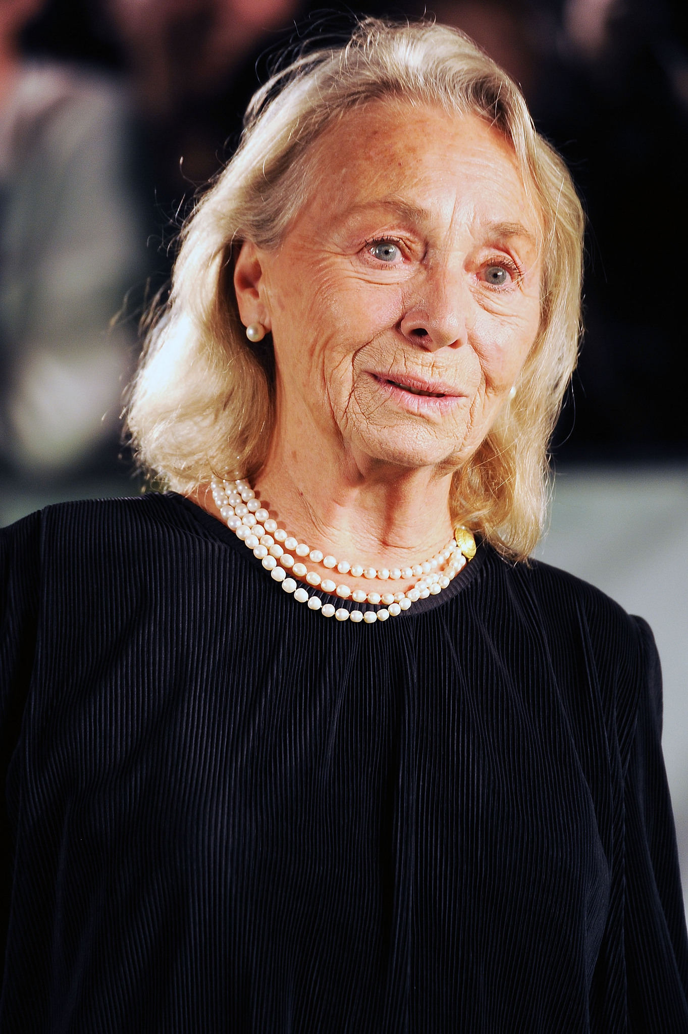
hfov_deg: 3.4
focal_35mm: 400
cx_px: 344
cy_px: 517
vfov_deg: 5.2
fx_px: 11479
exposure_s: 1/250
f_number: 5.6
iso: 1000
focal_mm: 400
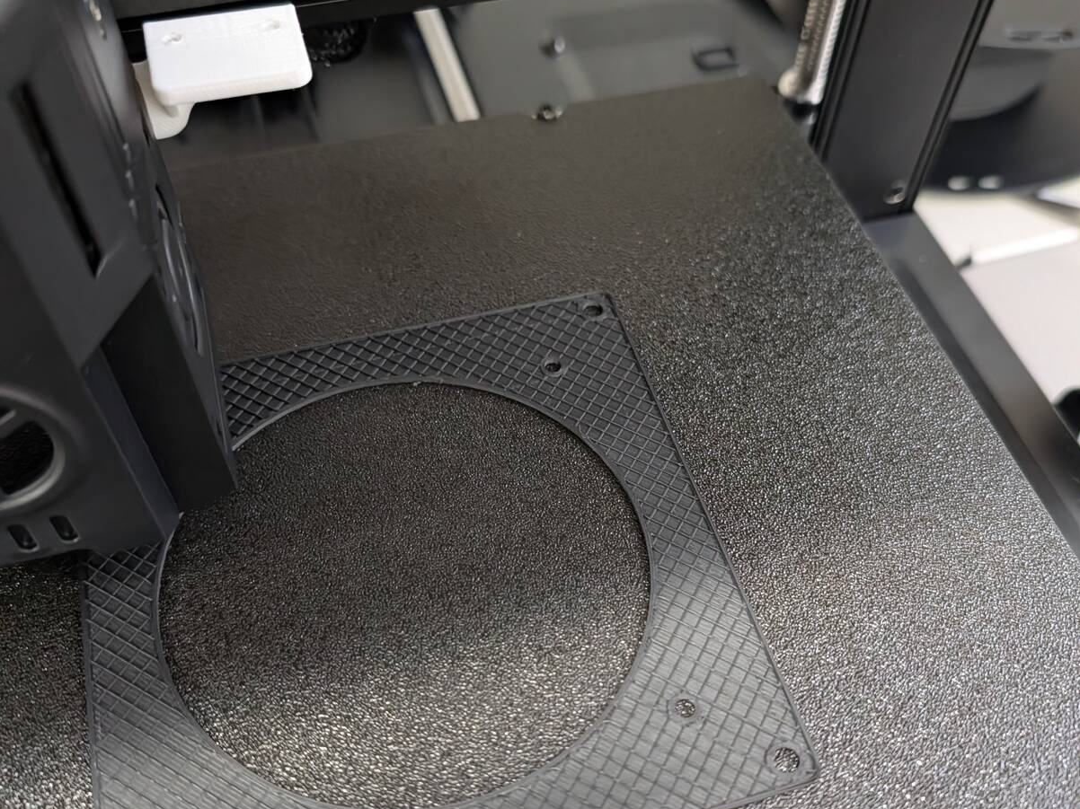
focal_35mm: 32
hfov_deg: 56.8
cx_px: 540
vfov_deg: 44.0
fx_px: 998
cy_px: 474
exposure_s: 1/155
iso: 1327
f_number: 1.68
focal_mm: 6.9
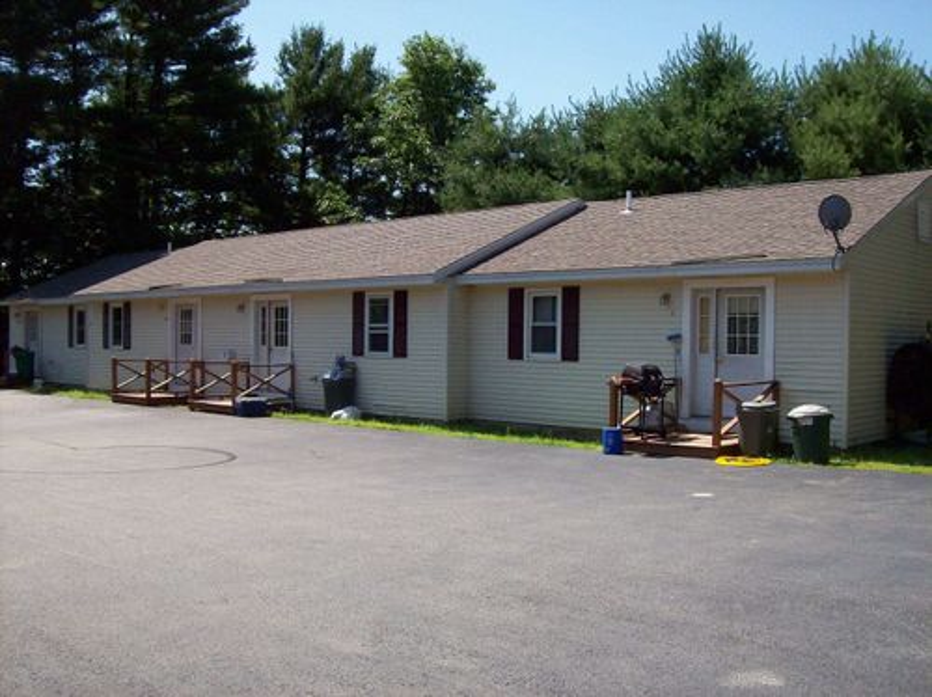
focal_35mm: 36
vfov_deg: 39.6
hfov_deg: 51.4
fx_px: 968
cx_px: 466
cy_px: 348
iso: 80
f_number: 4.8
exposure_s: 1/518
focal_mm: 6
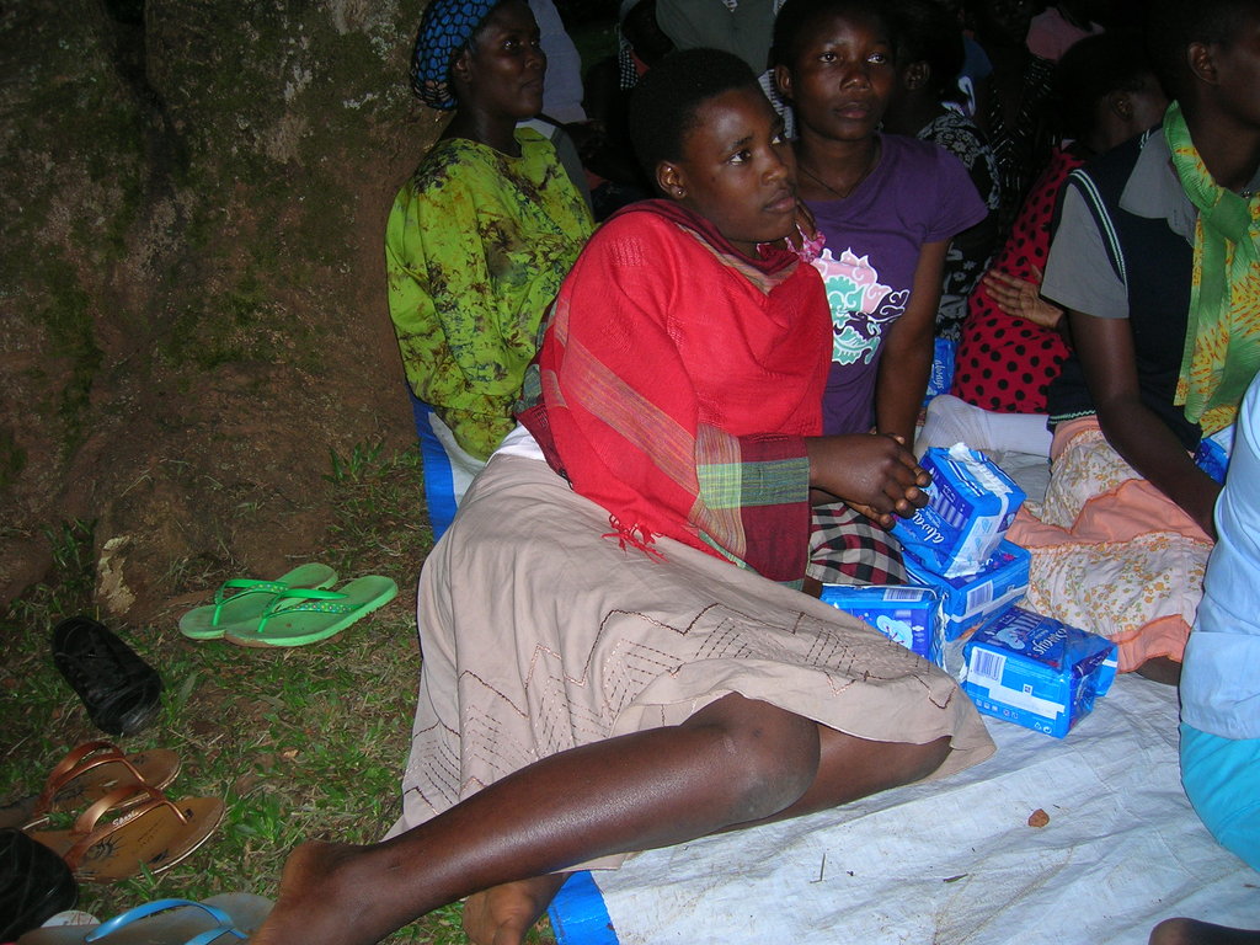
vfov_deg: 41.8
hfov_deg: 54.0
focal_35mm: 34
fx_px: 1238
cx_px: 630
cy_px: 472
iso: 58
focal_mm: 5.7
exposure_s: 1/60.1
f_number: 2.9
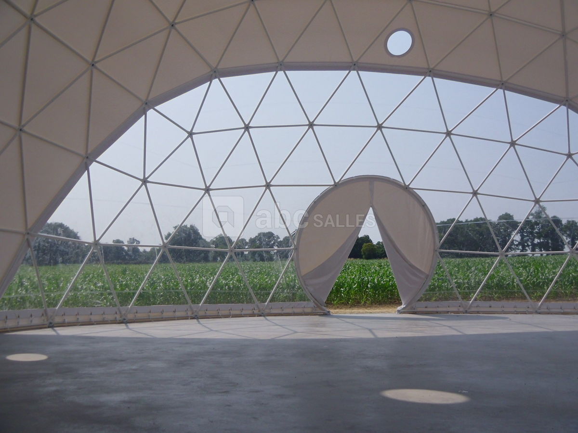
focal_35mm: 38
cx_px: 289
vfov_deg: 37.7
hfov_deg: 49.0
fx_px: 635
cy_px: 216
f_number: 10
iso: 80
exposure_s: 1/215
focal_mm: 6.81
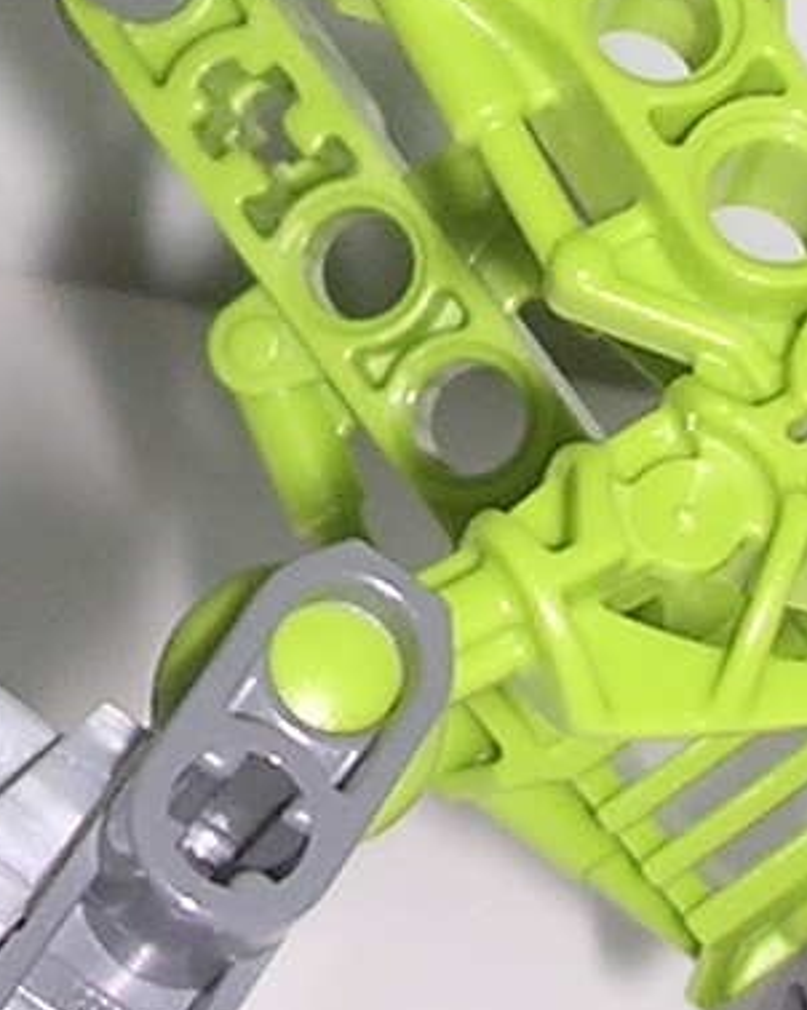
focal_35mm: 201
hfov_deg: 7.6
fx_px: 6006
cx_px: -214
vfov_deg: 9.5
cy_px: -168
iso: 100
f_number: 2.8
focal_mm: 5.8
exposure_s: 1/60.1
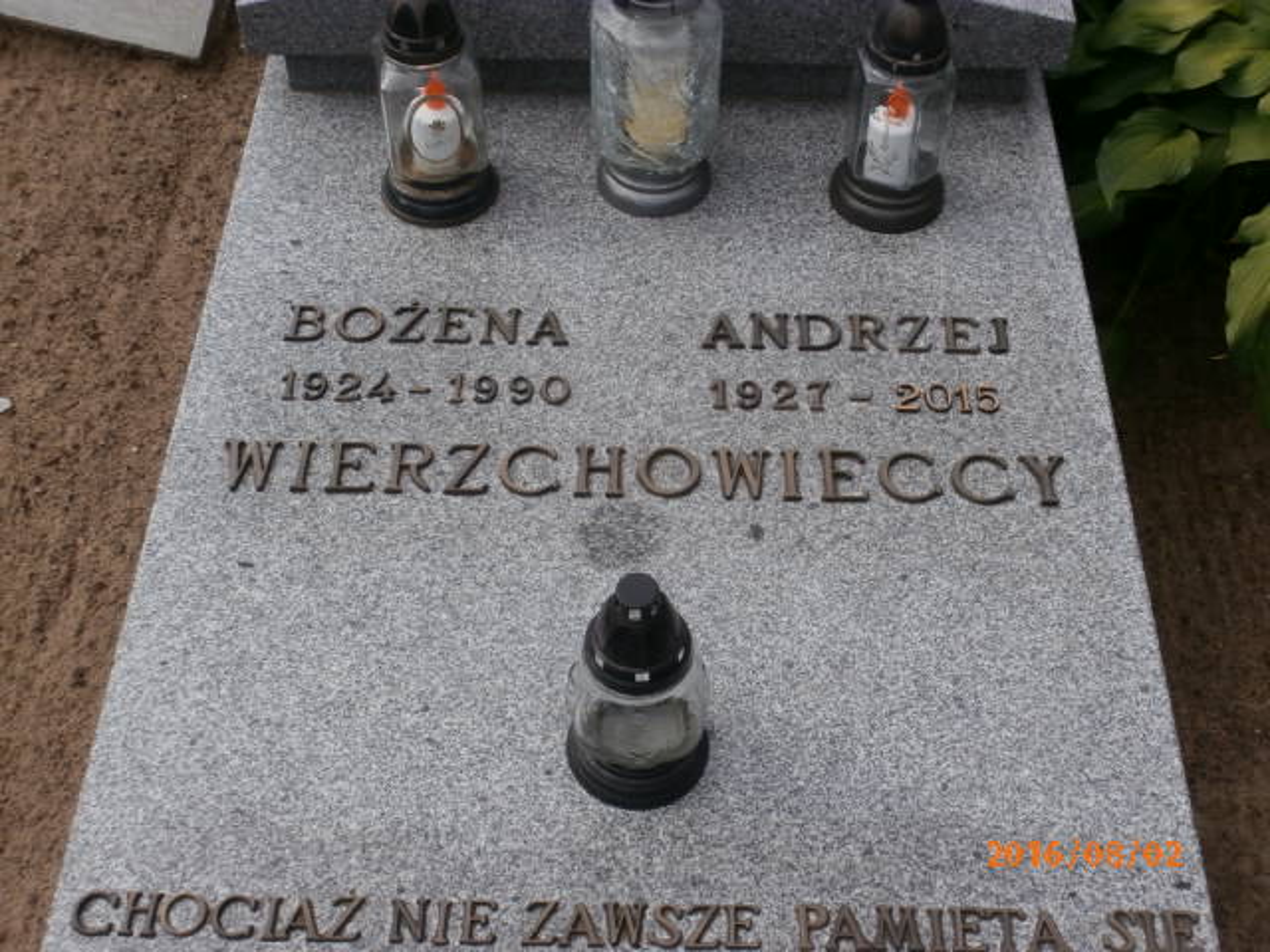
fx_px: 1724
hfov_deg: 40.4
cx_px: 635
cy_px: 476
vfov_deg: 30.9
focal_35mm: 47
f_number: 11
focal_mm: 8.29
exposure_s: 1/125
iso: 100
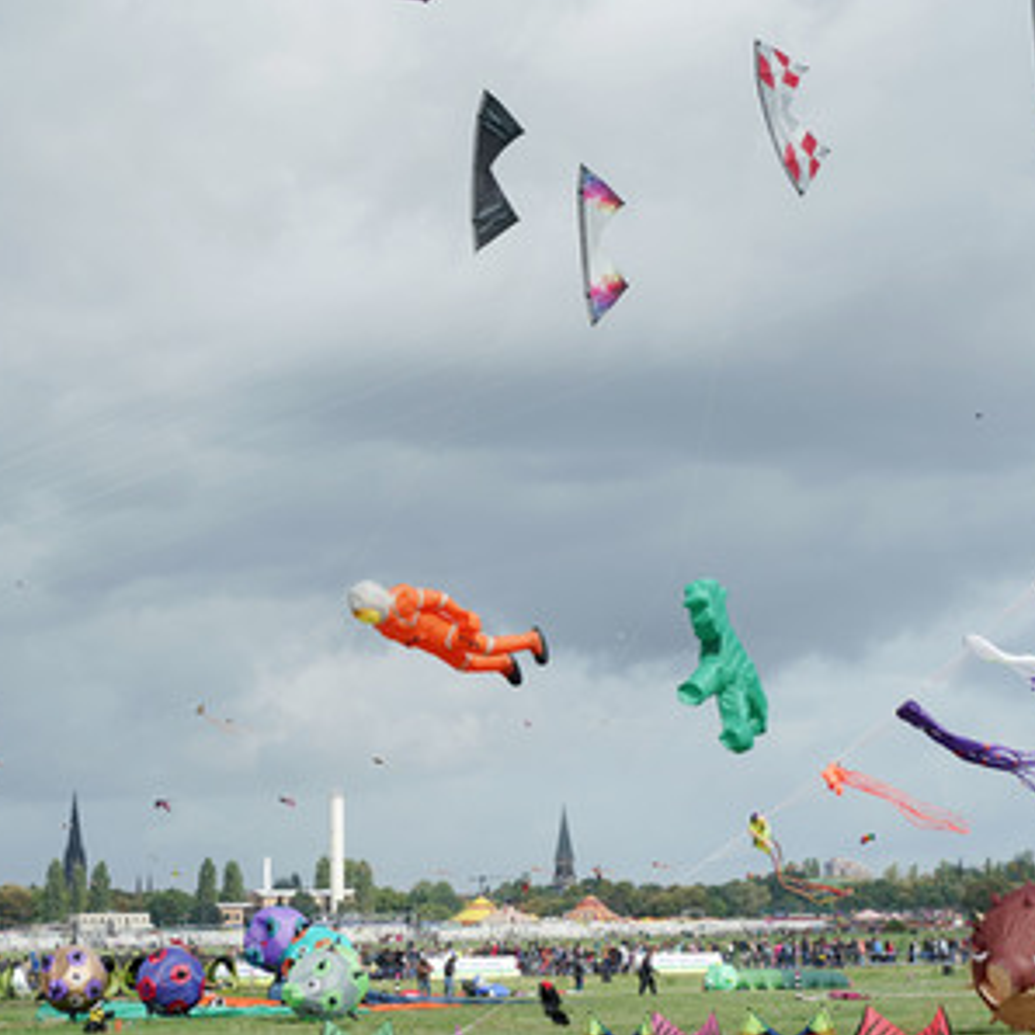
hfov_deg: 16.1
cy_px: 518
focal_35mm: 108
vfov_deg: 16.1
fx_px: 3653
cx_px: 425
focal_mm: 84
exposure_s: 1/320
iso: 320
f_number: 8
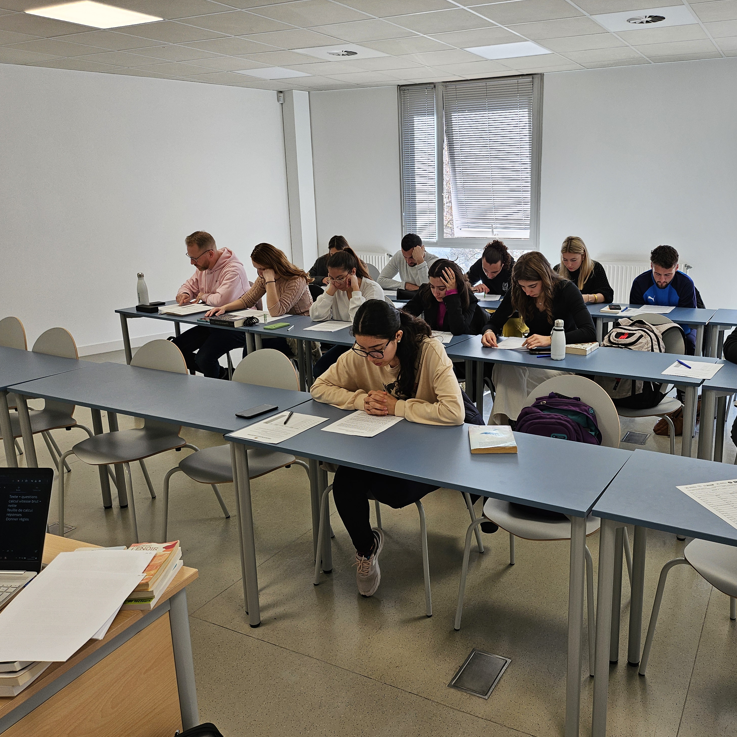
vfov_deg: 55.6
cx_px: 452
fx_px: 699
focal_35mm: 29
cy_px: 375
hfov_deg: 55.1
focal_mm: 5
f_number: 1.8
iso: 50
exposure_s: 1/111
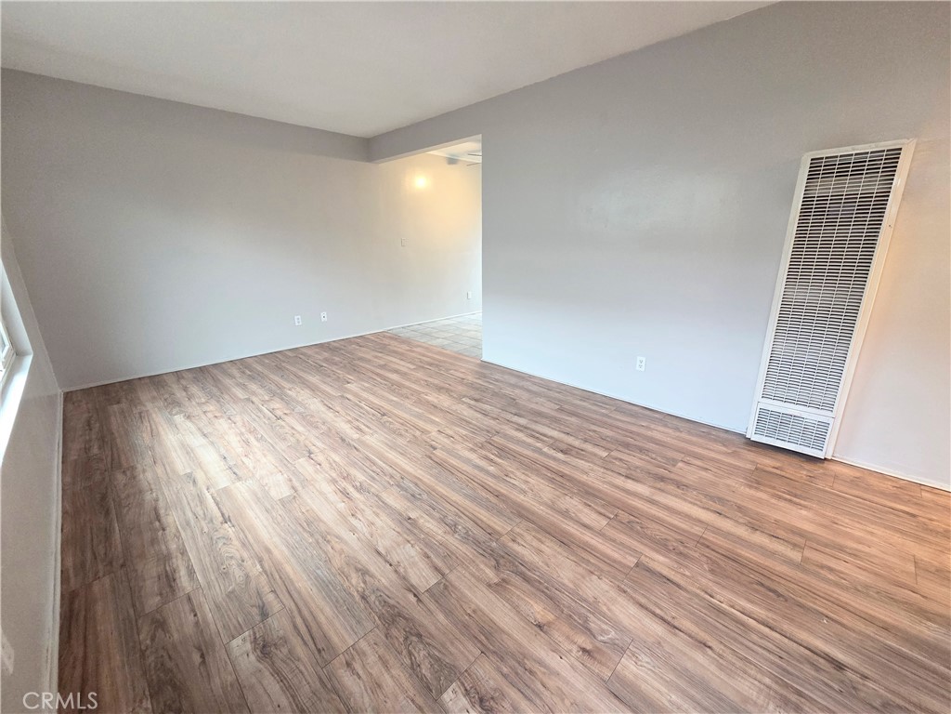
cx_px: 476
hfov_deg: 106.2
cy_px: 357
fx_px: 357
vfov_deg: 89.9
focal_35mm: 13
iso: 640
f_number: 2.2
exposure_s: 1/60
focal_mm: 2.2
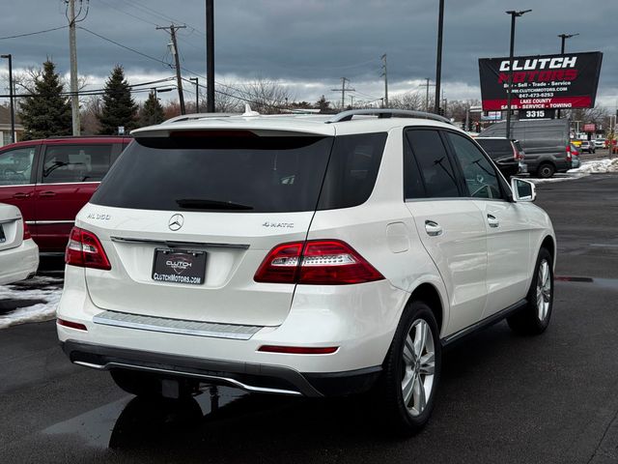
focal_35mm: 48
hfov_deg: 39.7
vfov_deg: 30.3
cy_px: 232
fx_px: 857
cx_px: 309
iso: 64
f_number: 1.78
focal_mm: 6.76
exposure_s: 1/1923
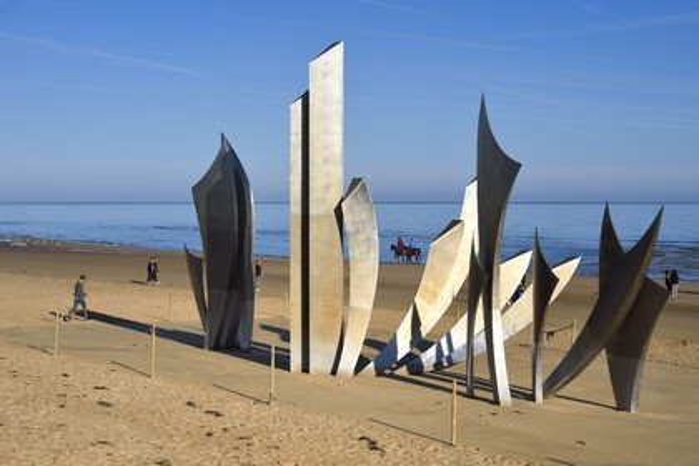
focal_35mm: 60
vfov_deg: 22.6
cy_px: 233
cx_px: 350
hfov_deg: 33.4
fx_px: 1165
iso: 160
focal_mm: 60
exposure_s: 1/500
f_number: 10
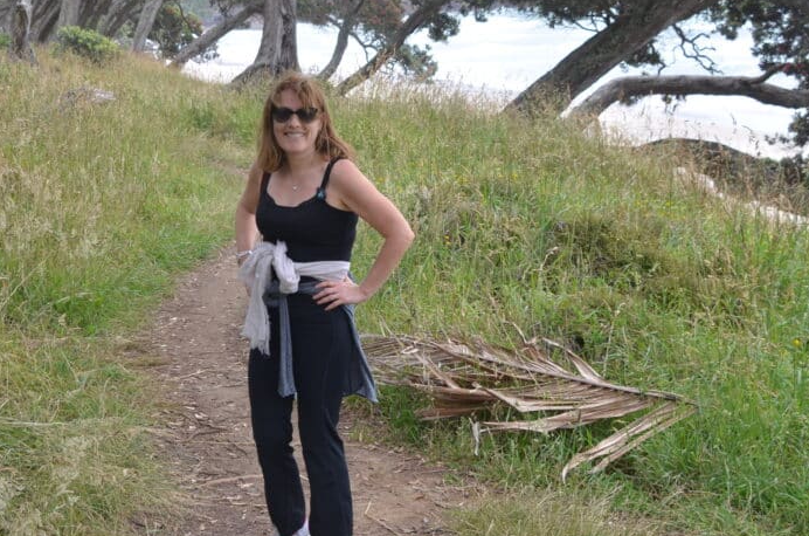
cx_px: 292
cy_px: 159
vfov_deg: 19.0
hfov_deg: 28.4
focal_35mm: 71
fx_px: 1592
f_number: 5.6
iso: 200
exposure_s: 1/125
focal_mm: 32
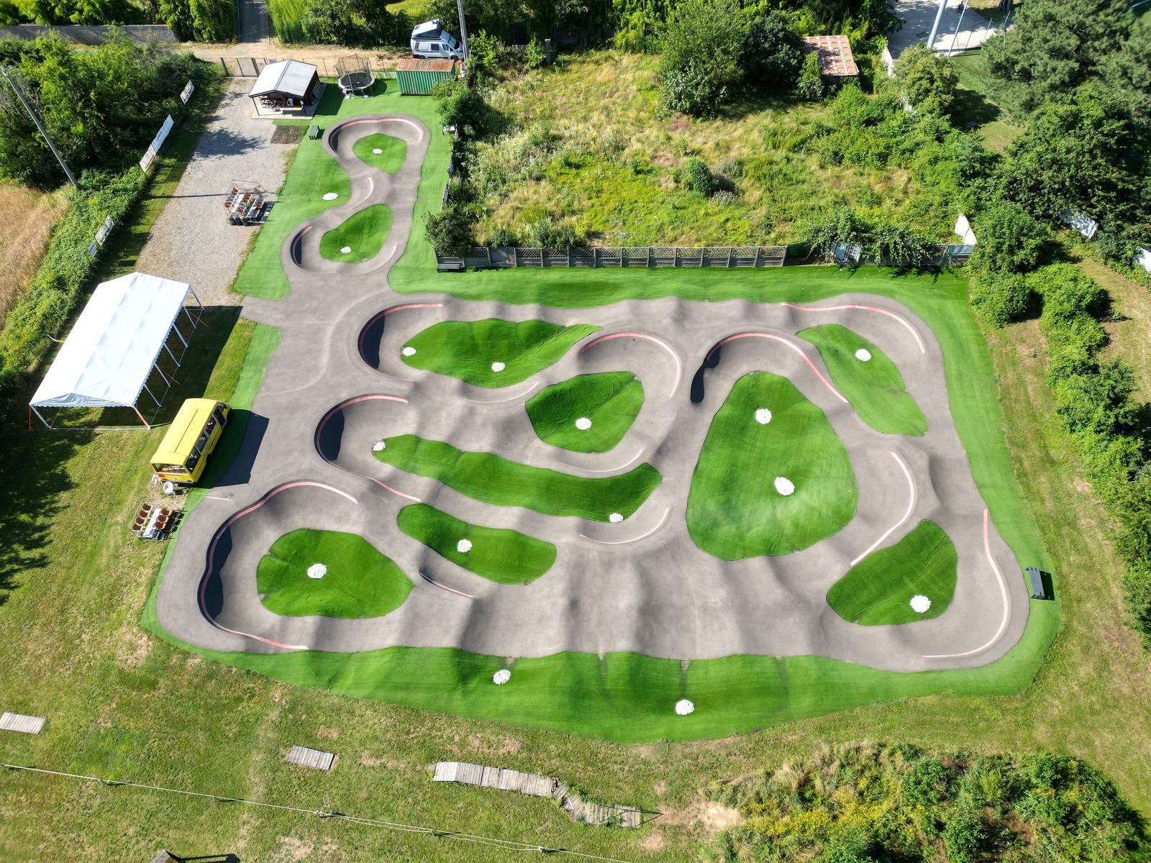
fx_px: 798
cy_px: 432
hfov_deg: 71.6
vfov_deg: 56.8
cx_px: 576
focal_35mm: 24
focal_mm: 6.72
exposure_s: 1/1500
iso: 100
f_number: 1.7
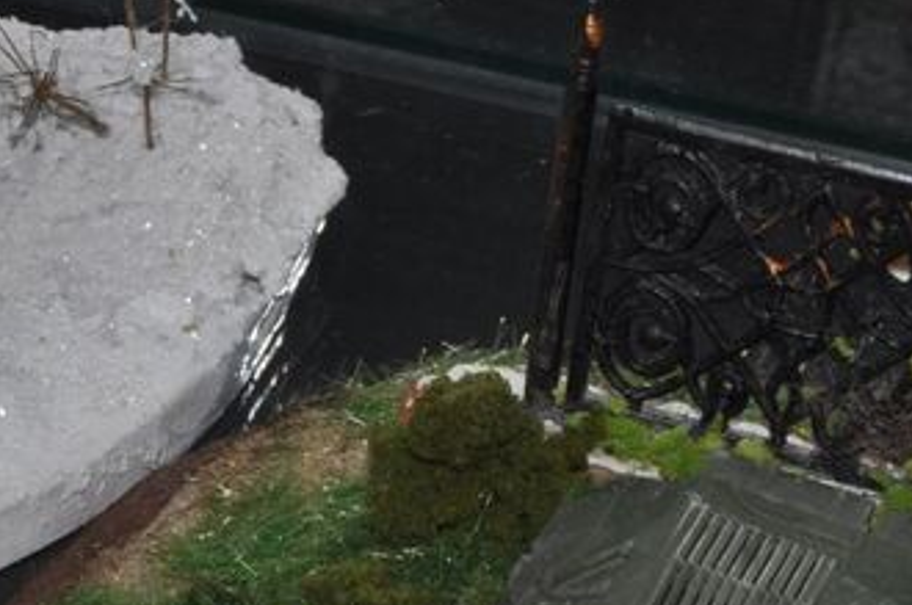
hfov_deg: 7.0
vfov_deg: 4.7
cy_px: -169
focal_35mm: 291
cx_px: -495
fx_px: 7361
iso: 200
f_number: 13
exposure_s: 1/200
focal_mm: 50
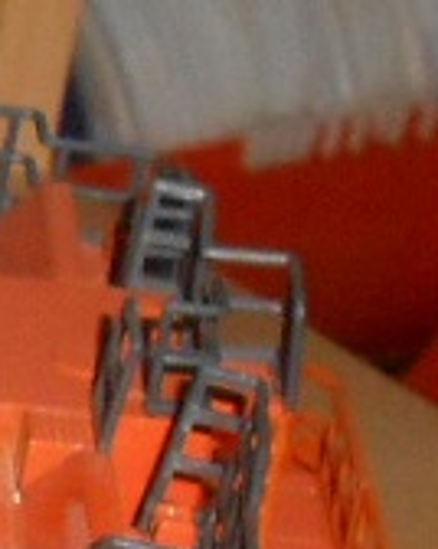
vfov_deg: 8.1
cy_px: 660
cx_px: -1131
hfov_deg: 5.8
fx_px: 3847
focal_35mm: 237
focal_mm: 6
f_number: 12.5
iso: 400
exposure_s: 1/30
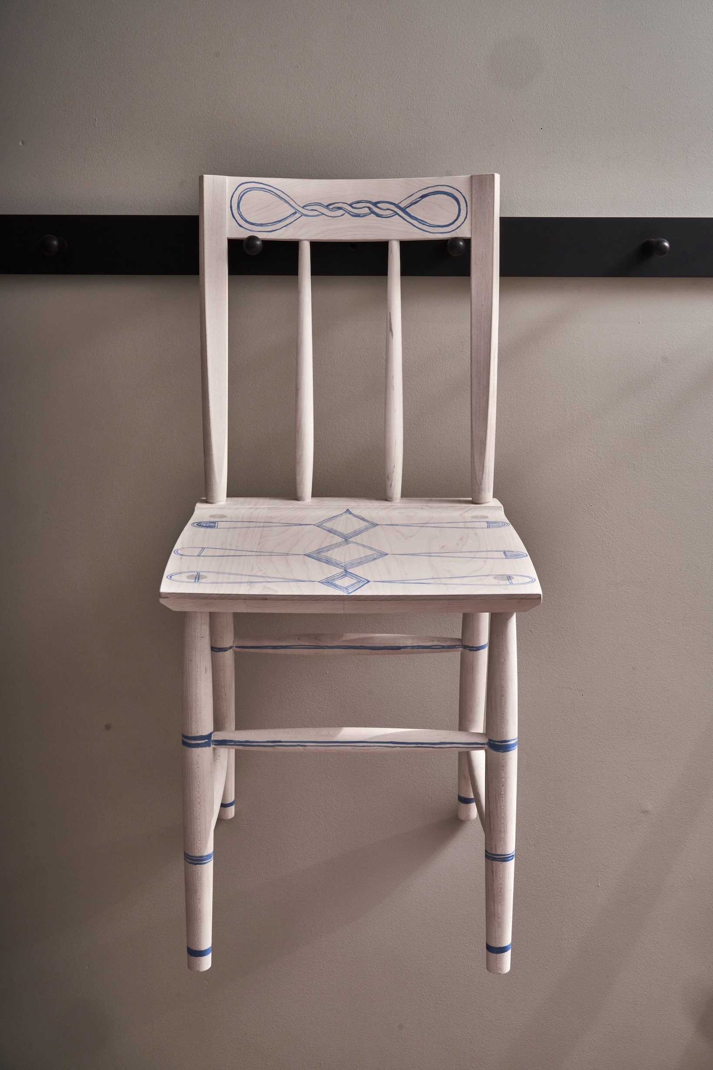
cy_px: 535
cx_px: 356
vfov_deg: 39.6
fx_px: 1485
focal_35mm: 50
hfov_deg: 27.0
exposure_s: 1/160
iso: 200
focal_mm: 50
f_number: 14
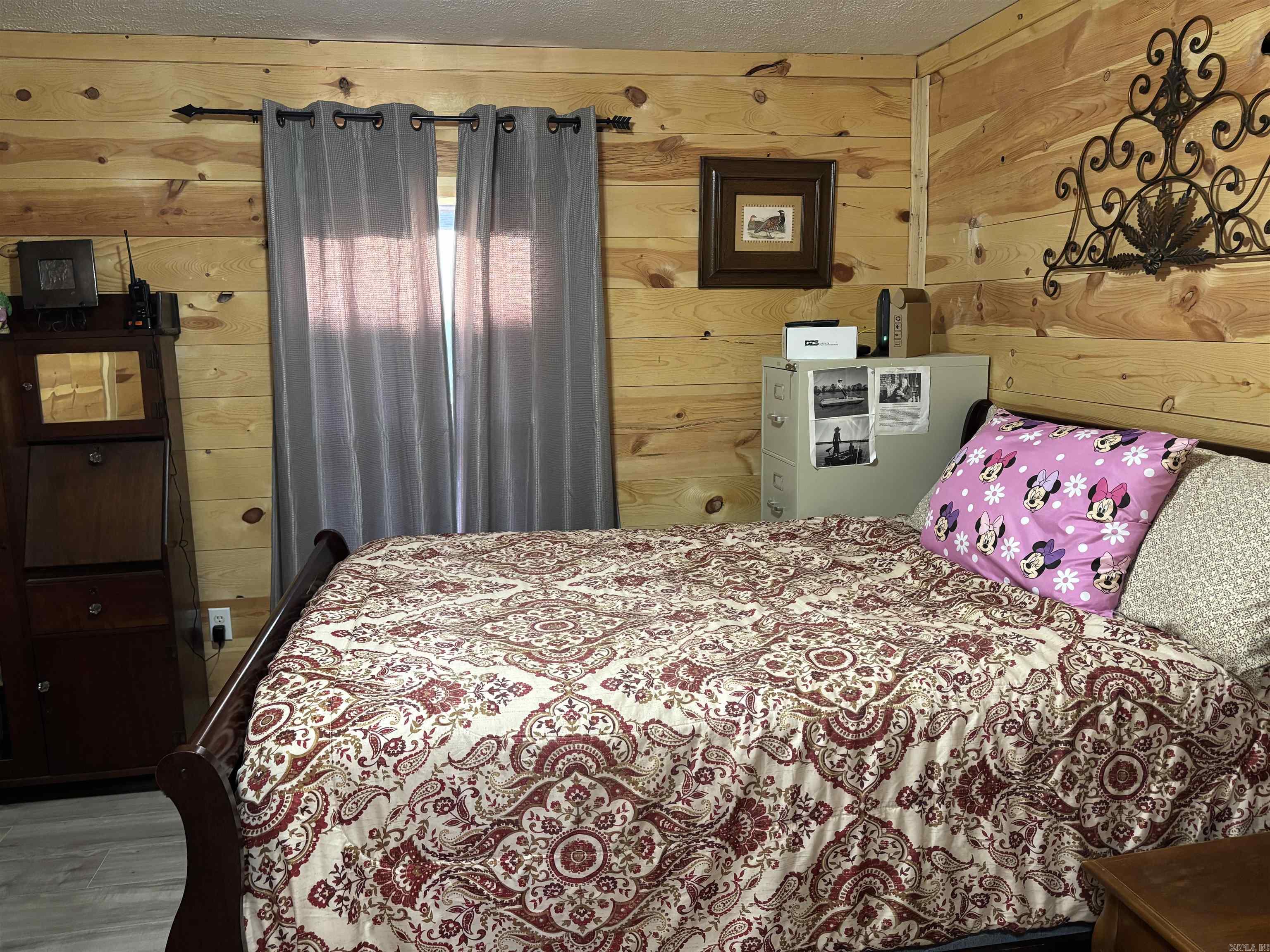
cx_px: 635
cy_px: 476
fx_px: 954
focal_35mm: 26
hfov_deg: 67.3
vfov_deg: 53.1
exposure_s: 1/60
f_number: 1.6
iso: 400
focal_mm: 5.96
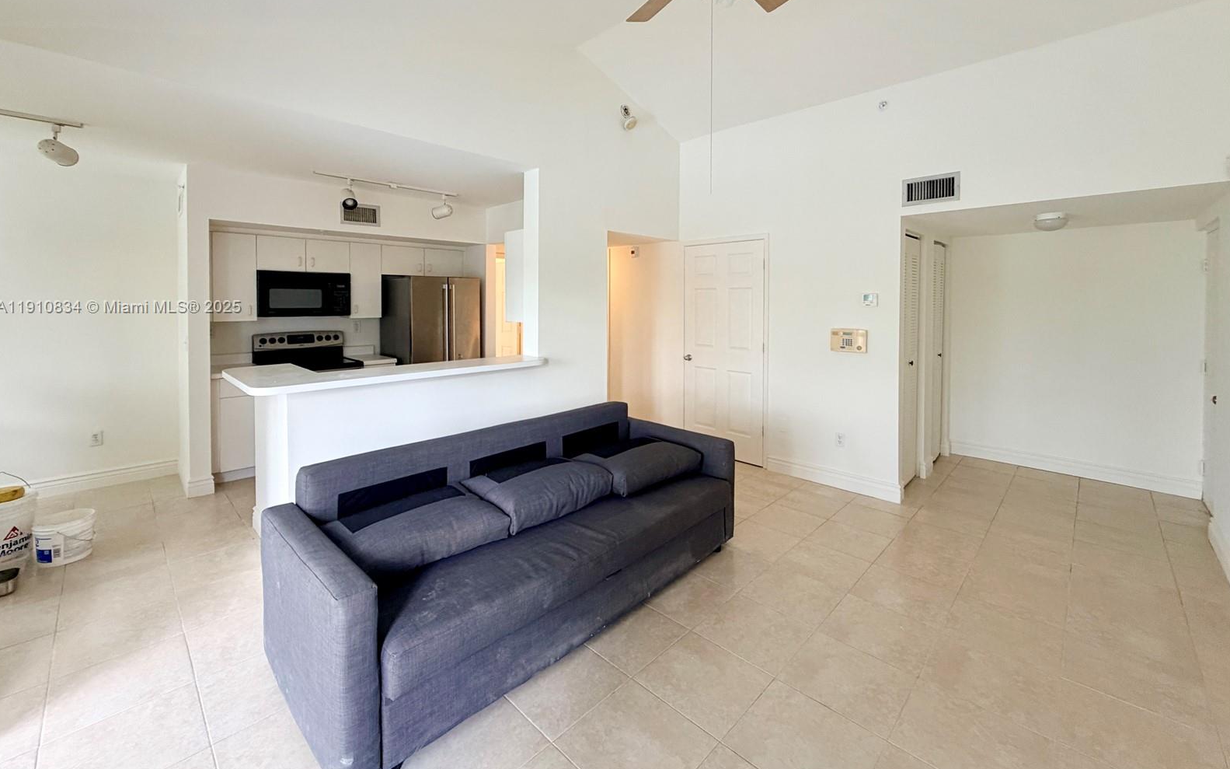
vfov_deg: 74.0
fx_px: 503
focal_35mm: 15
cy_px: 308
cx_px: 614
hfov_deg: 101.5
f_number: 2.2
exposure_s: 1/121
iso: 200
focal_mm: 2.22
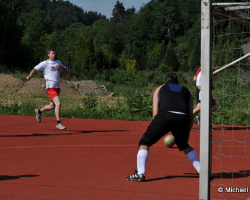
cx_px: 130
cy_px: 101
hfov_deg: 16.0
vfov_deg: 12.9
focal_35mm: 120
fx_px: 888
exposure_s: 1/1250
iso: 200
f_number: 8
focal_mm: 70
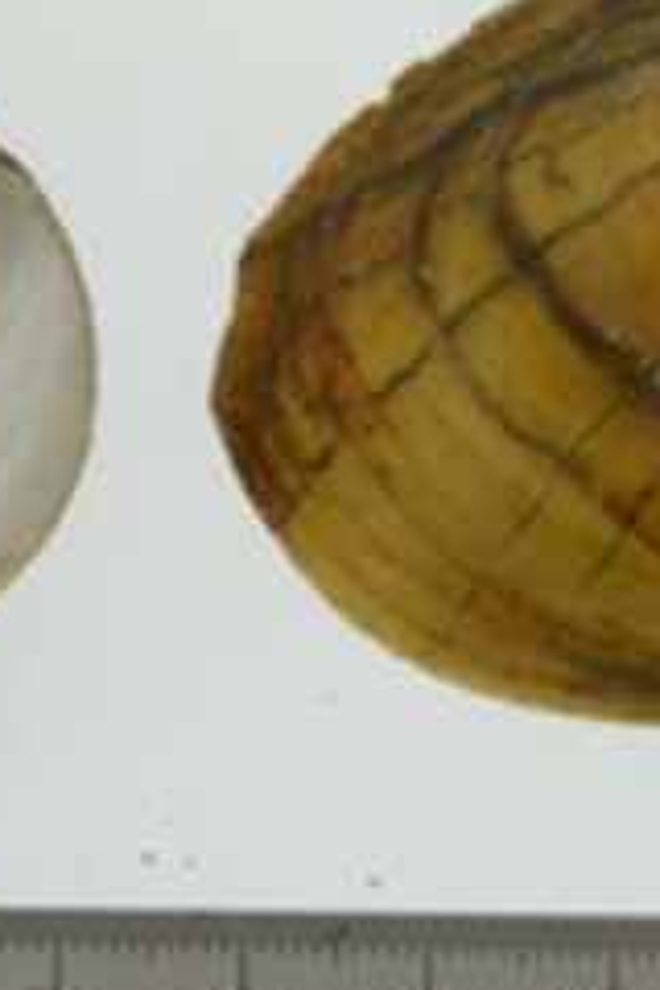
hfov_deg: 4.6
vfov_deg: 6.8
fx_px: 8249
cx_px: 965
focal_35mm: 300
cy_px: -266
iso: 100
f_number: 32
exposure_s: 1/10
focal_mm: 60
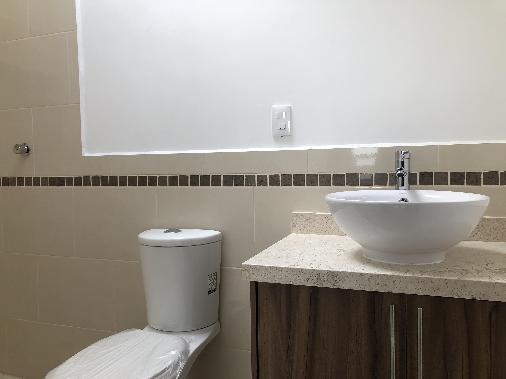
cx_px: 253
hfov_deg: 63.4
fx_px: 409
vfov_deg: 49.7
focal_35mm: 28
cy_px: 190
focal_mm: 4
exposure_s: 1/120
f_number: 1.8
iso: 32
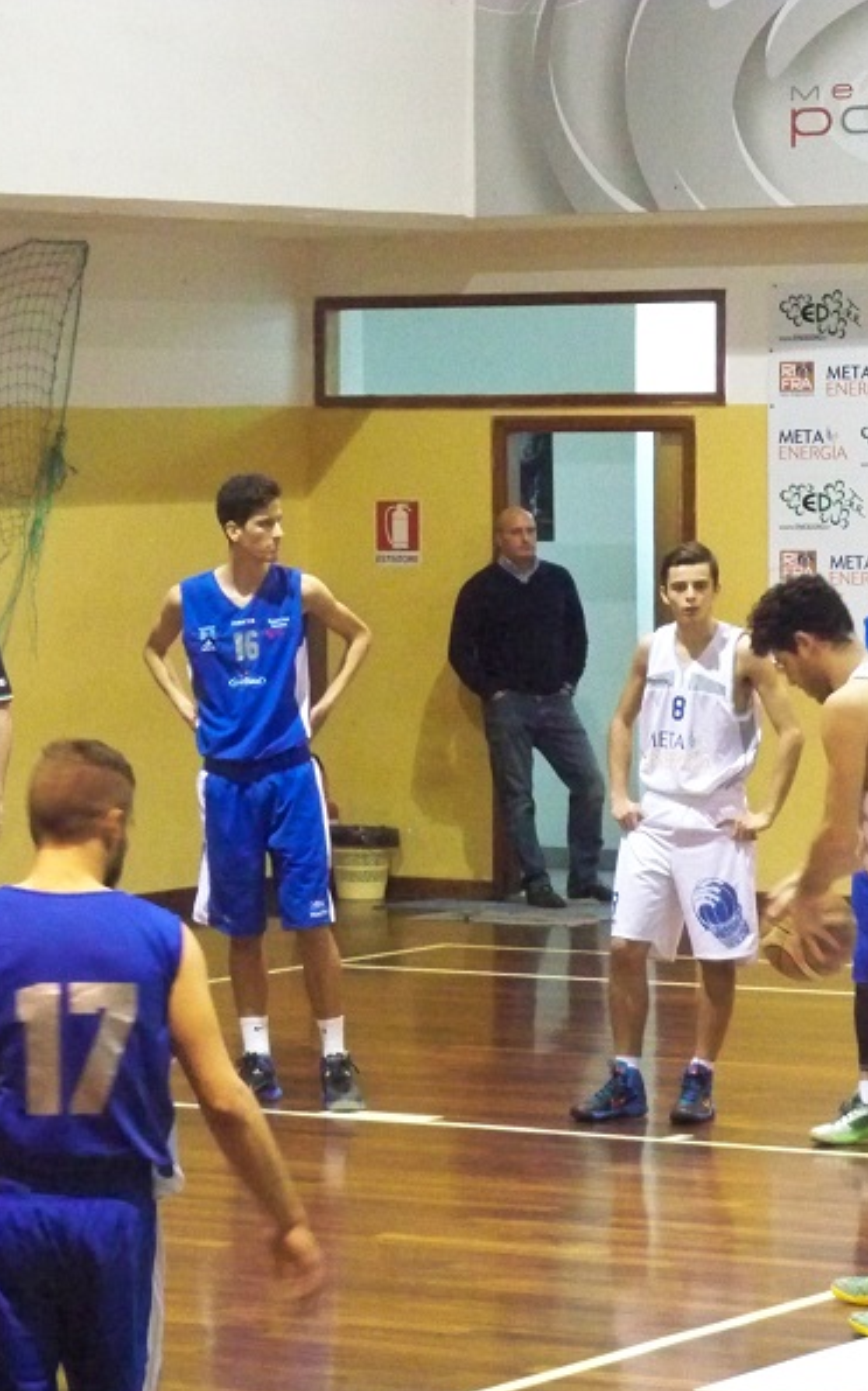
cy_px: 699
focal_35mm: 151
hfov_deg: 8.7
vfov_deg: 13.9
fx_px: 5721
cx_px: 320
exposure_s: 1/30
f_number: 4.2
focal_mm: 18.8
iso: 1600
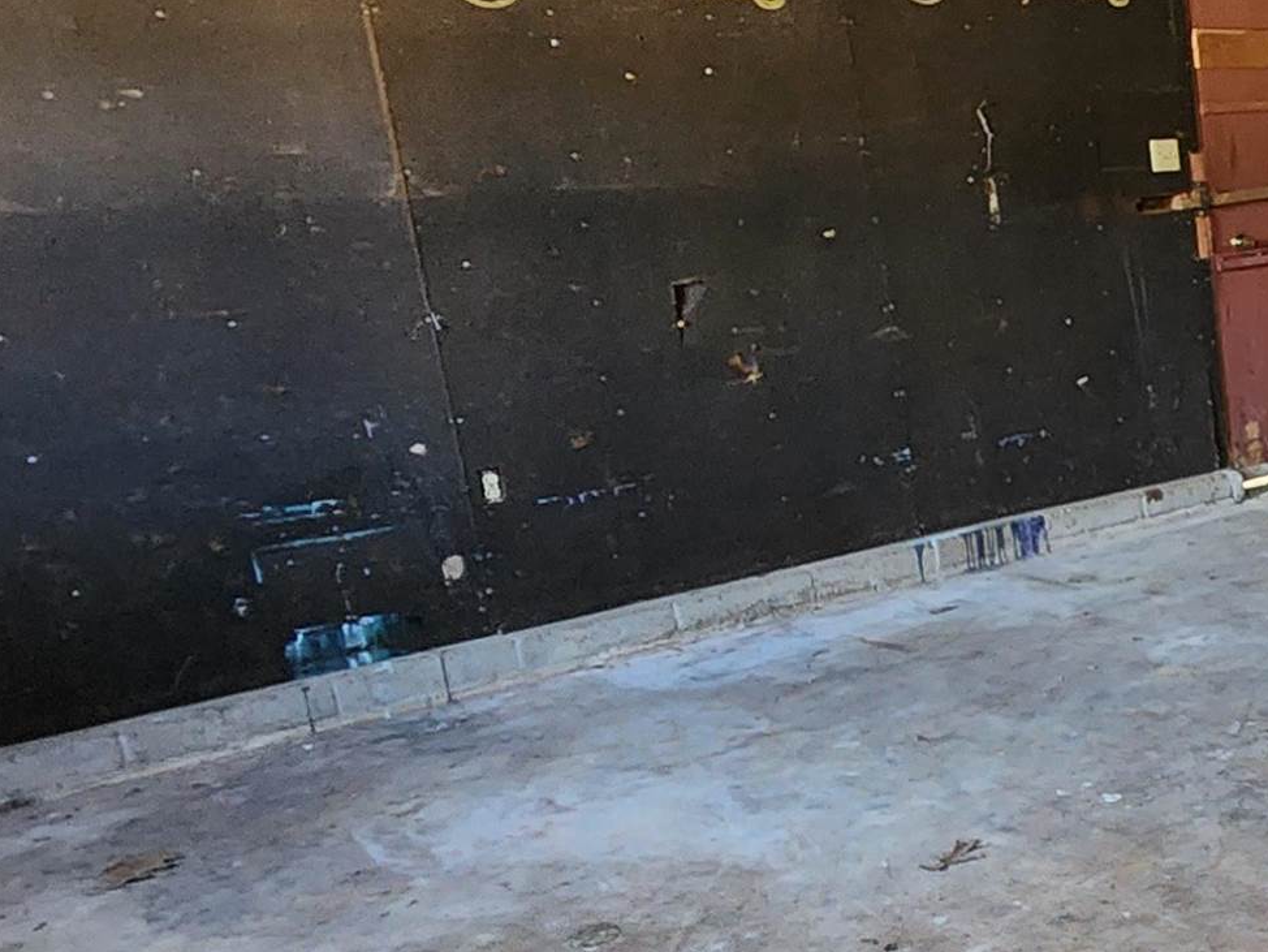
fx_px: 1502
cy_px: 496
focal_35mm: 41
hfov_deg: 32.9
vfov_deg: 35.1
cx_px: 1679
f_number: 2.2
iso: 500
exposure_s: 1/30
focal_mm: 2.2
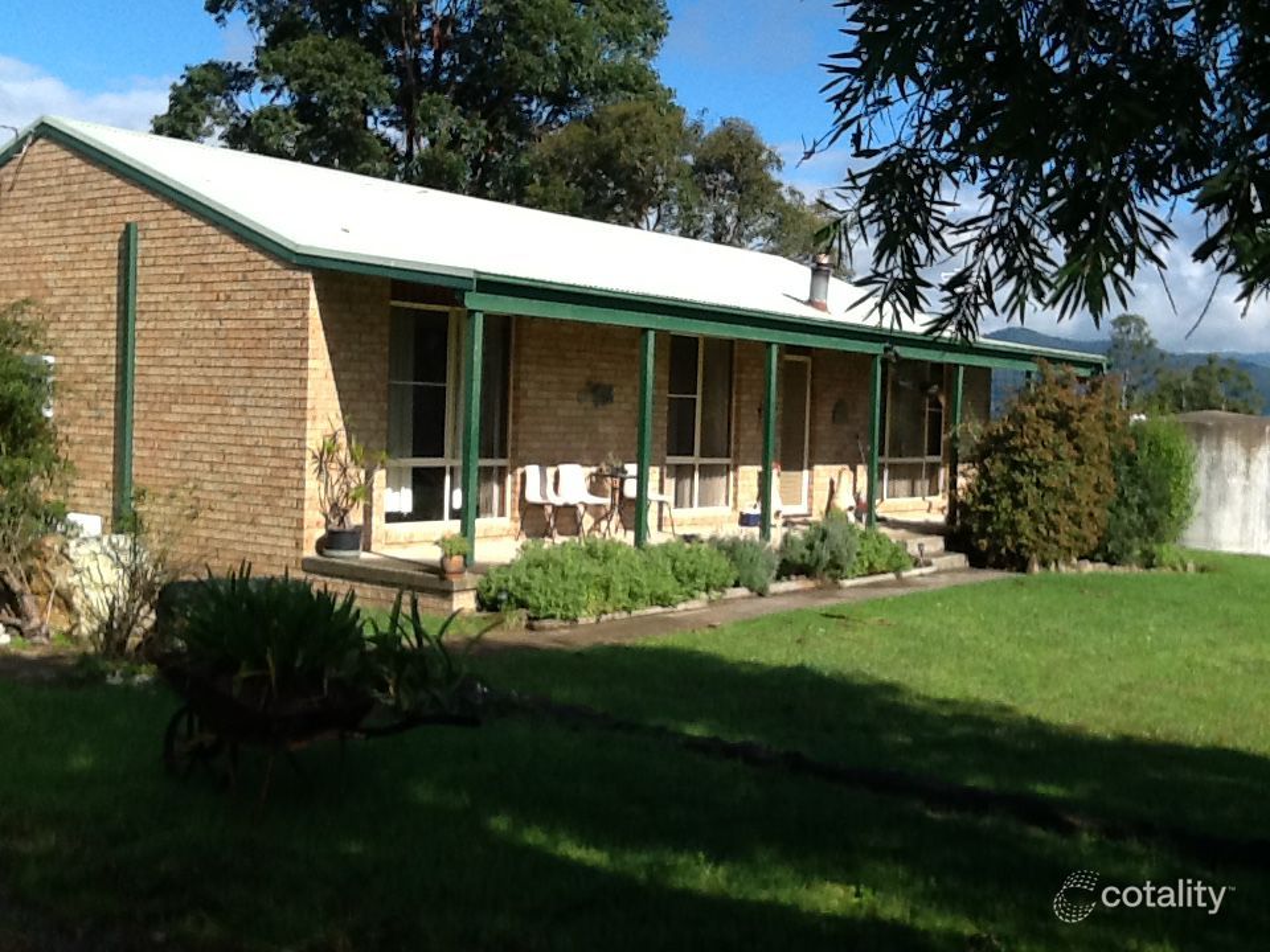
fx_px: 1614
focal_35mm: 44
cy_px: 476
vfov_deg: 32.9
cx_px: 635
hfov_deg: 42.9
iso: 40
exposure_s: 1/990
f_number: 2.4
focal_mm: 2.03
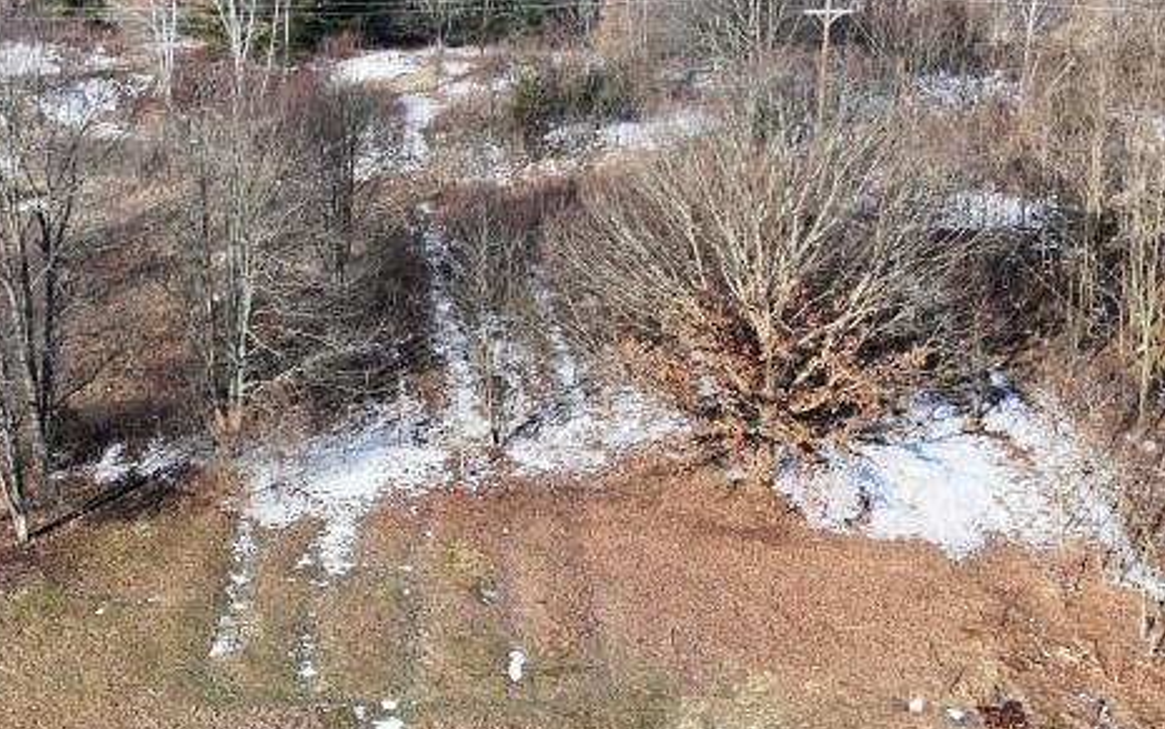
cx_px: 366
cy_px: 698
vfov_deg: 22.4
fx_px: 1779
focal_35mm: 56
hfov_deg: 35.8
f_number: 2.8
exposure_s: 1/1250
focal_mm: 12.29
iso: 110
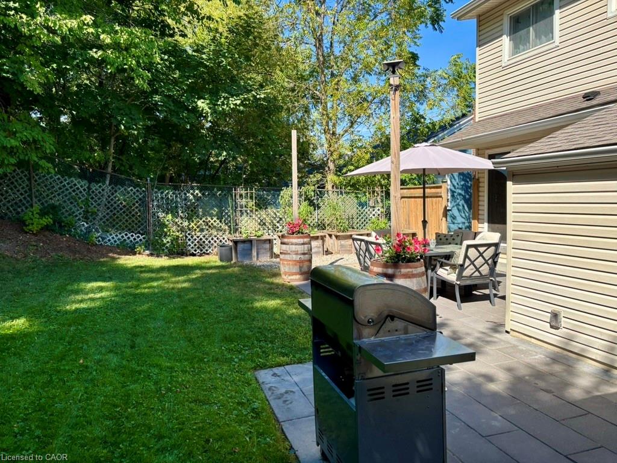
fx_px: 463
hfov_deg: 67.3
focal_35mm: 26
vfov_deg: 53.1
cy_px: 232
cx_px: 308
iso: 50
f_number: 1.6
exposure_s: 1/1362
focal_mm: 5.96
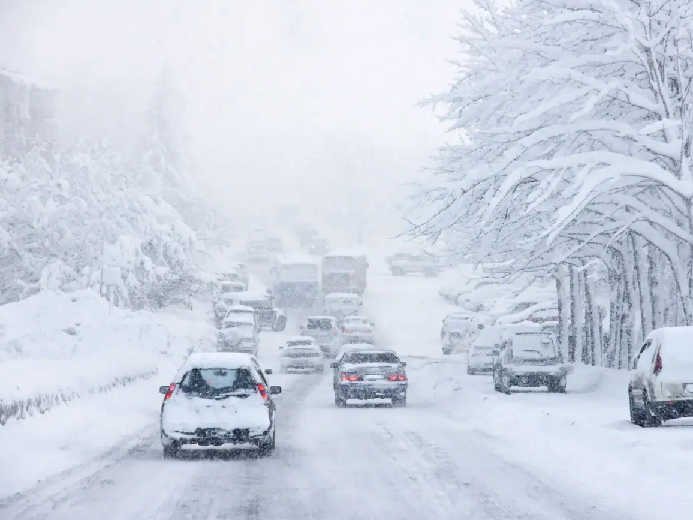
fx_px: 2623
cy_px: 259
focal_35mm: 131
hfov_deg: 15.1
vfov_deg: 11.3
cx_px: 380
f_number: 7.1
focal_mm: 80
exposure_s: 1/250
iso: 100
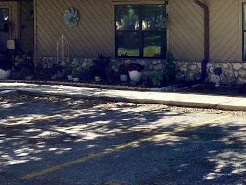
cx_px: 274
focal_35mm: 81
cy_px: 55
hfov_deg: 22.7
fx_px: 576
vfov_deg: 18.1
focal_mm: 3.3
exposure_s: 1/840
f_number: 2.4
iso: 25
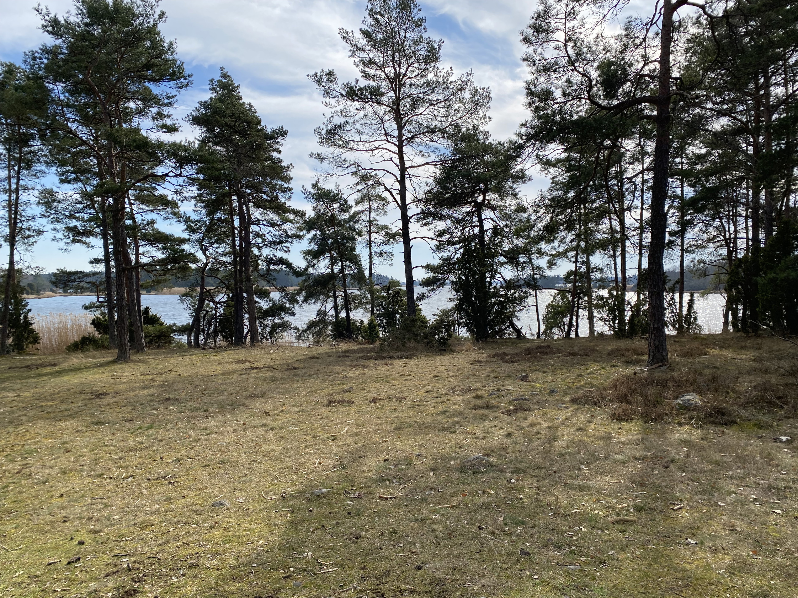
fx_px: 599
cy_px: 299
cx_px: 399
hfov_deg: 67.3
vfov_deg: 53.1
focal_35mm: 26
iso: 32
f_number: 1.8
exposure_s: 1/2688
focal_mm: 4.25
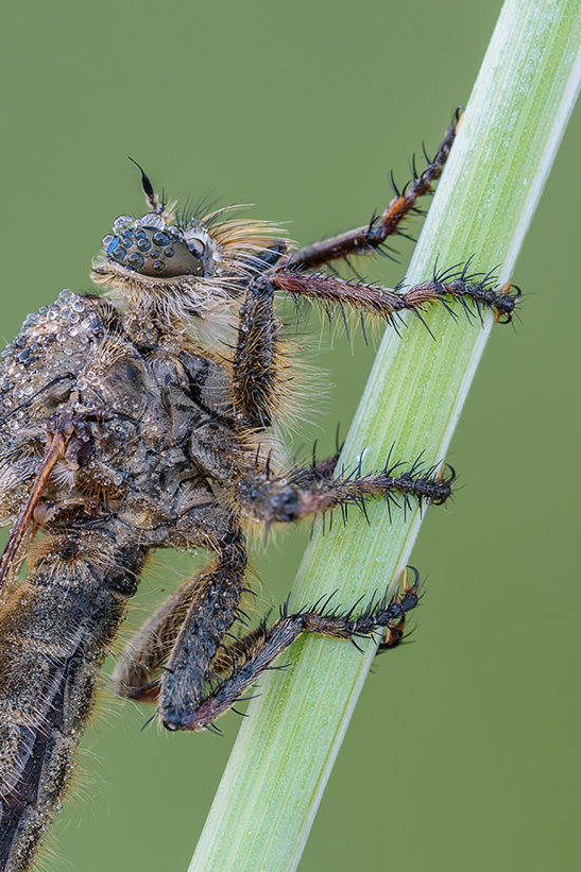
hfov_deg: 5.0
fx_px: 6635
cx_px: 168
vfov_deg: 7.5
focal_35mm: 274
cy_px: 619
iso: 100
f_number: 18
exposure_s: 1/1.67
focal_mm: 180
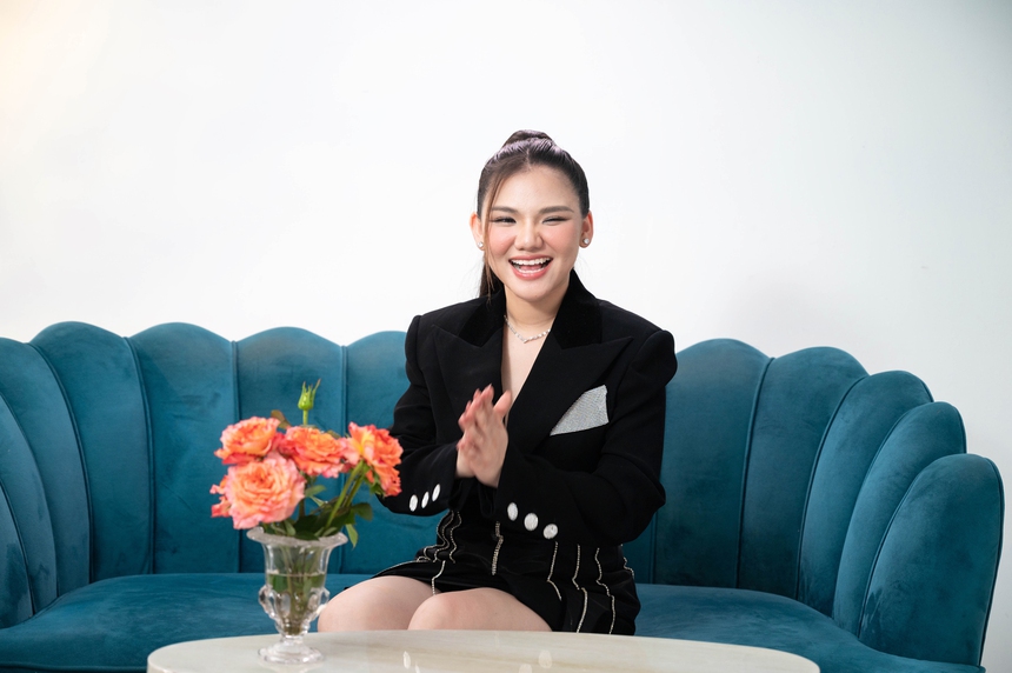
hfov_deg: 32.9
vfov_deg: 22.2
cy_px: 336
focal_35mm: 61
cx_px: 506
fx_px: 1713
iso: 500
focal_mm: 61
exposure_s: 1/125
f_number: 4
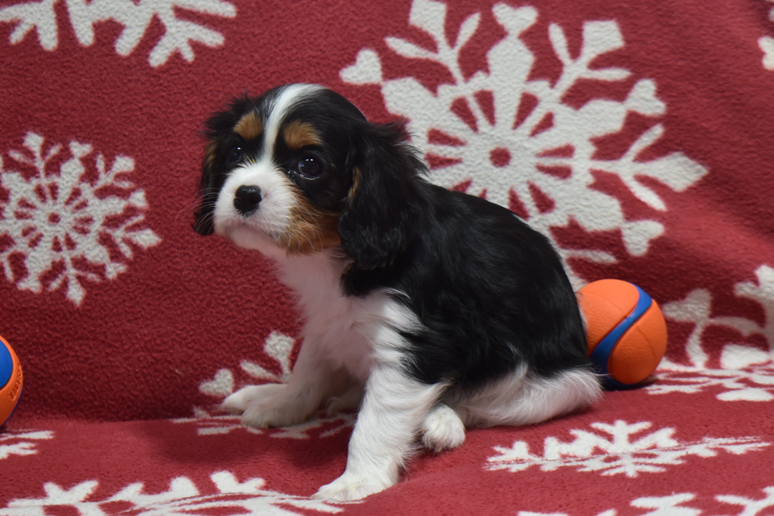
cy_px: 258
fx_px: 1774
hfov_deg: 24.6
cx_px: 387
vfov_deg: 16.6
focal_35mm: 82
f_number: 5.6
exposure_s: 1/60
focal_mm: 55
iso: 560
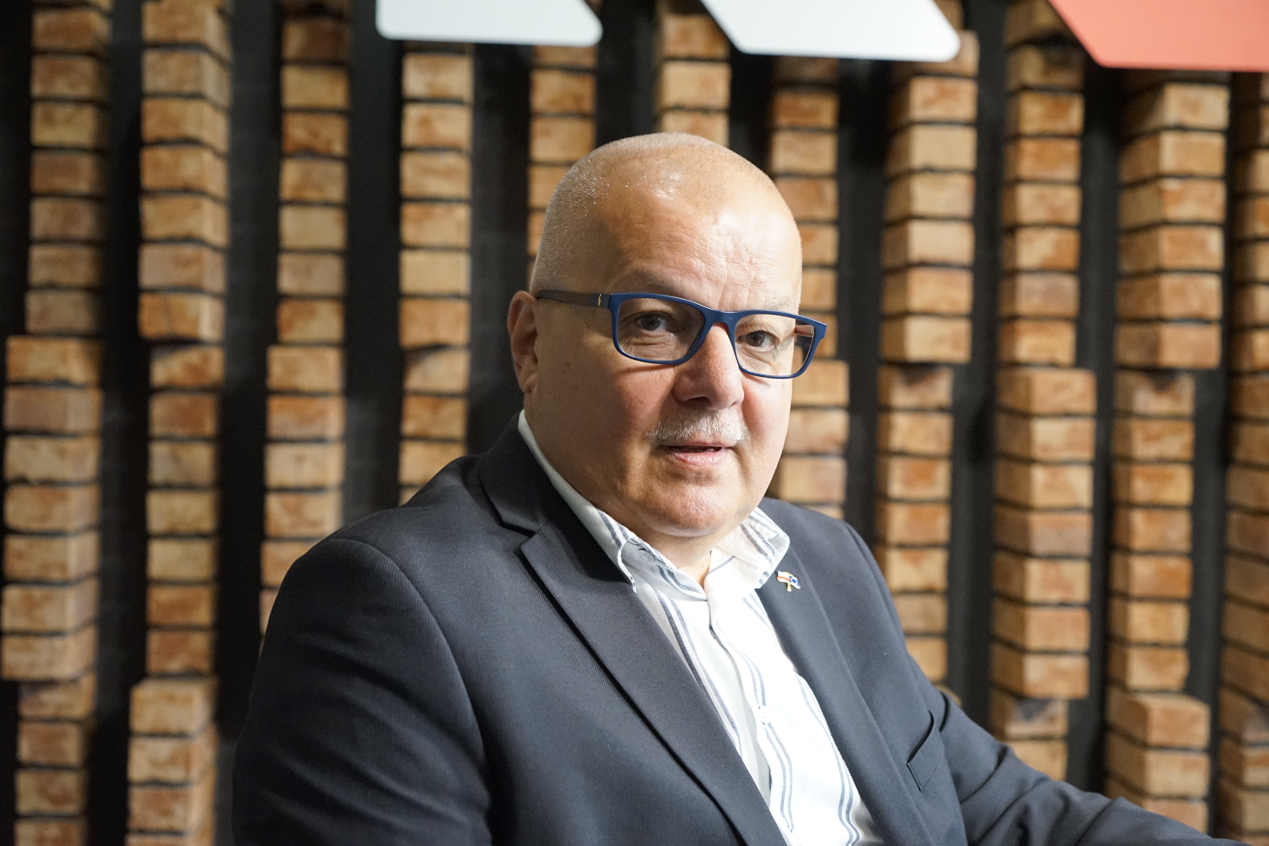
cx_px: 634
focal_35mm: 49
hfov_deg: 40.3
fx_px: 1727
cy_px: 423
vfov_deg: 27.5
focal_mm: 49
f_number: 4
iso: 5000
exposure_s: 1/160
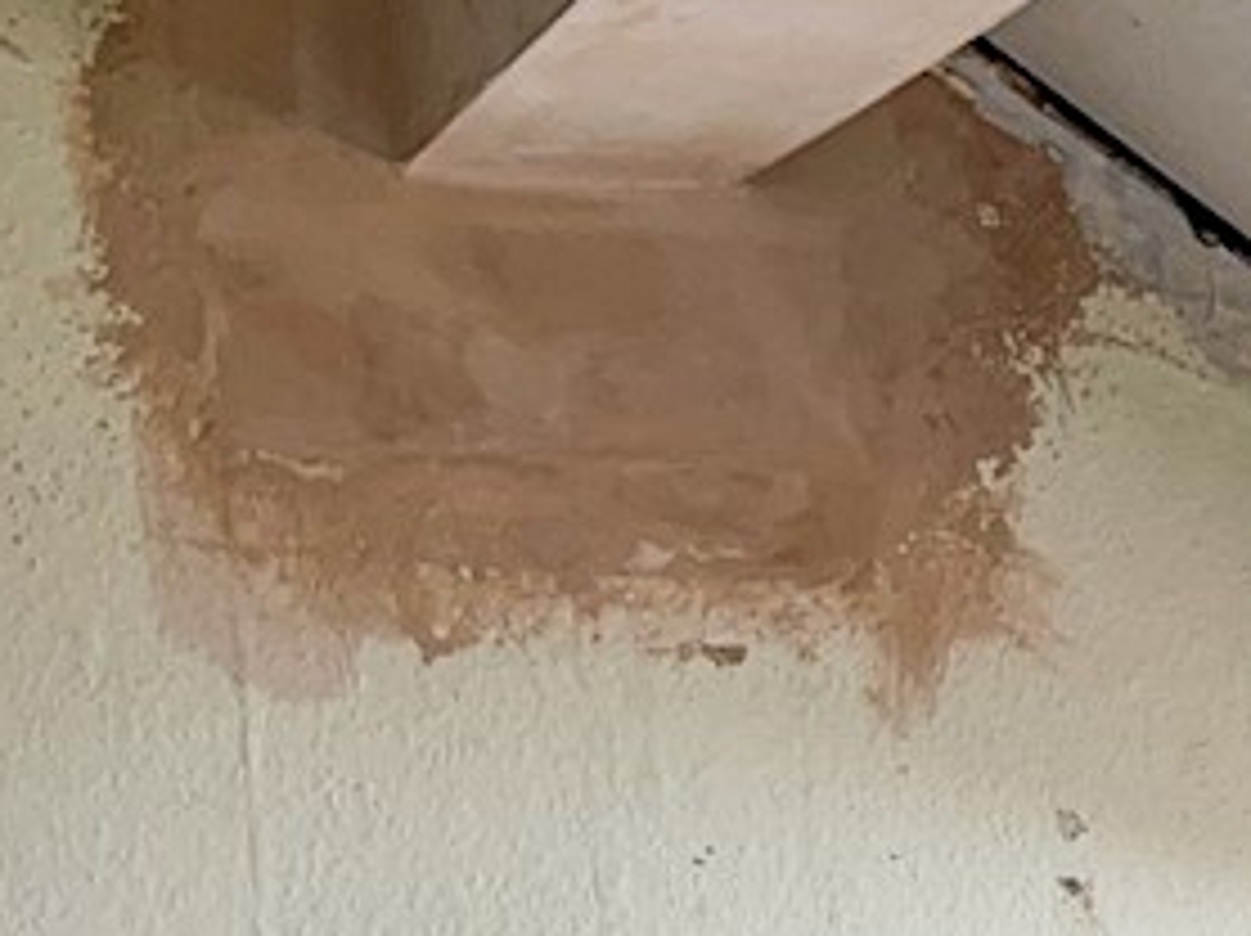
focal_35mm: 126
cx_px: 2880
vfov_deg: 11.2
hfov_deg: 12.6
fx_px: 4550
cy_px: 1444
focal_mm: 5.1
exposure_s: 1/35
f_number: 1.6
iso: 32
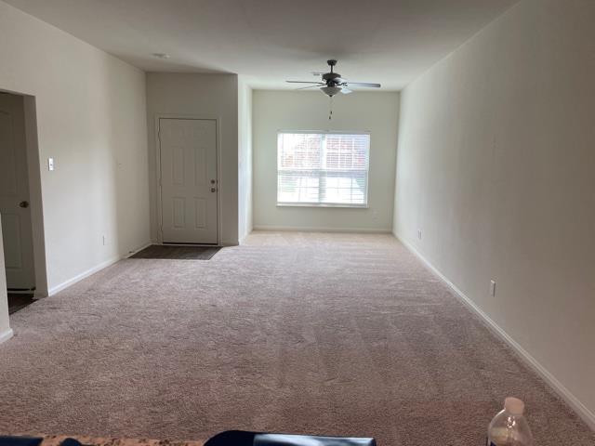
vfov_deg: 53.1
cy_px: 223
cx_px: 298
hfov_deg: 67.3
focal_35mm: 26
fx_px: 447
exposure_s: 1/120
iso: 80
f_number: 1.6
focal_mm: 4.2
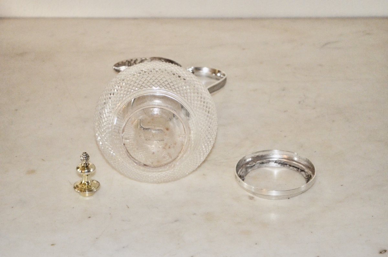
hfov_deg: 24.7
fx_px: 887
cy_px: 128
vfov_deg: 16.5
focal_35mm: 82
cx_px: 194
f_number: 5.6
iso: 3200
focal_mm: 55
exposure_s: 1/60
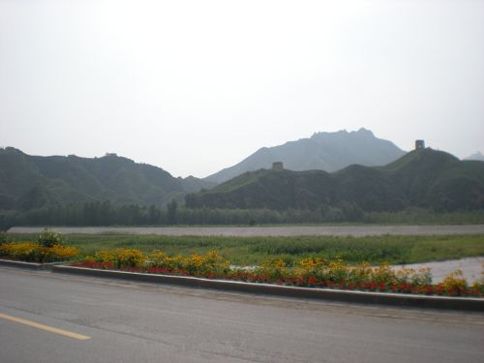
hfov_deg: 49.0
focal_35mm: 38
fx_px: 531
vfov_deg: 37.7
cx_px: 242
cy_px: 182
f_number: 4.6
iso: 89
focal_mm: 6.3
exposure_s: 1/1000
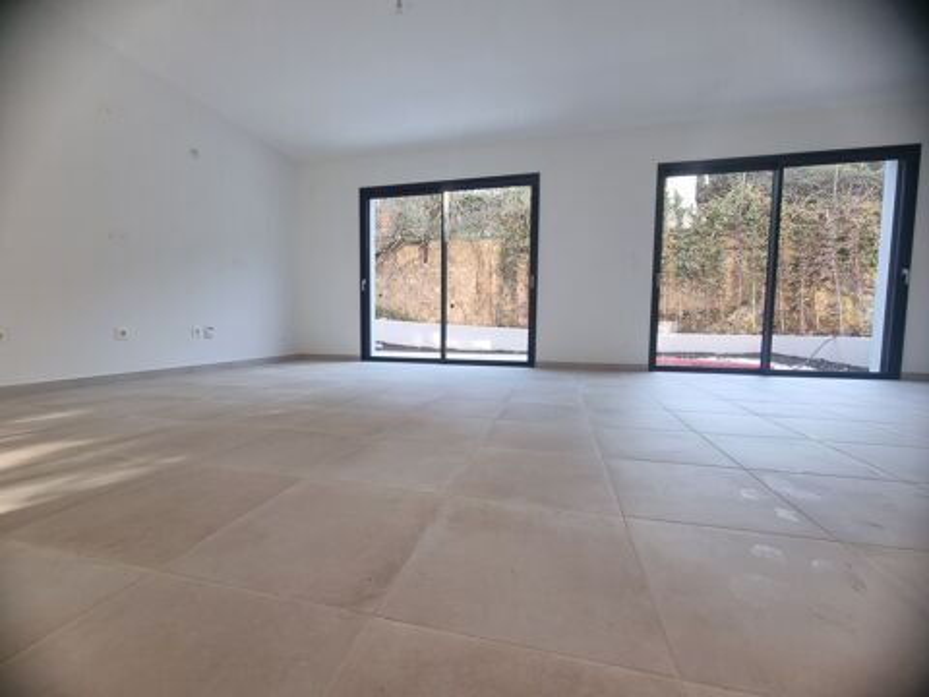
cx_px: 464
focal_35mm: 13
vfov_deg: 89.9
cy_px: 348
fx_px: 349
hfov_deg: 106.2
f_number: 2.2
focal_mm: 2.2
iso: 50
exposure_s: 1/60
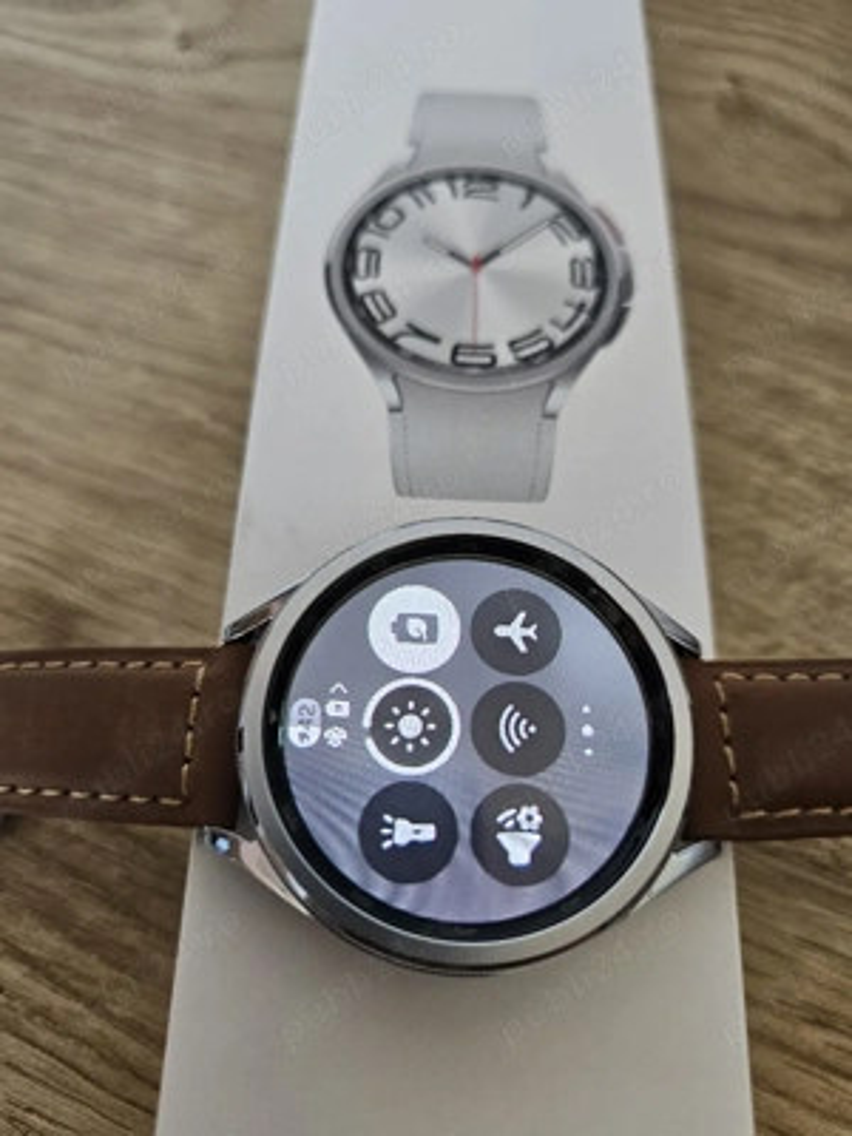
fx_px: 755
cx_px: 426
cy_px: 568
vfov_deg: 73.9
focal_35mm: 23
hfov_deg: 58.9
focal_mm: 6.3
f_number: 1.7
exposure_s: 1/51
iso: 160
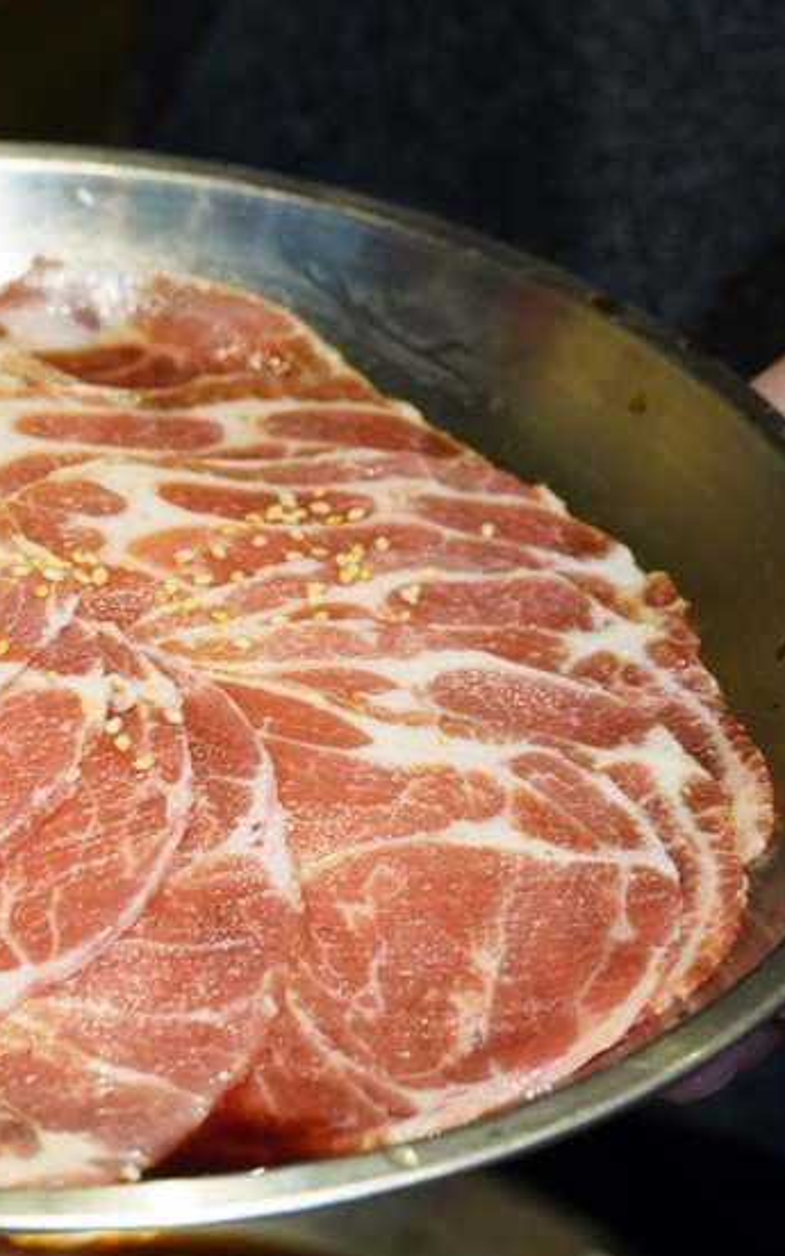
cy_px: 623
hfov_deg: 9.4
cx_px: 175
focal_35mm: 139
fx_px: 4751
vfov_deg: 15.1
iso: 2000
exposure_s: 1/40
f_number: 5.6
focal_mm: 59
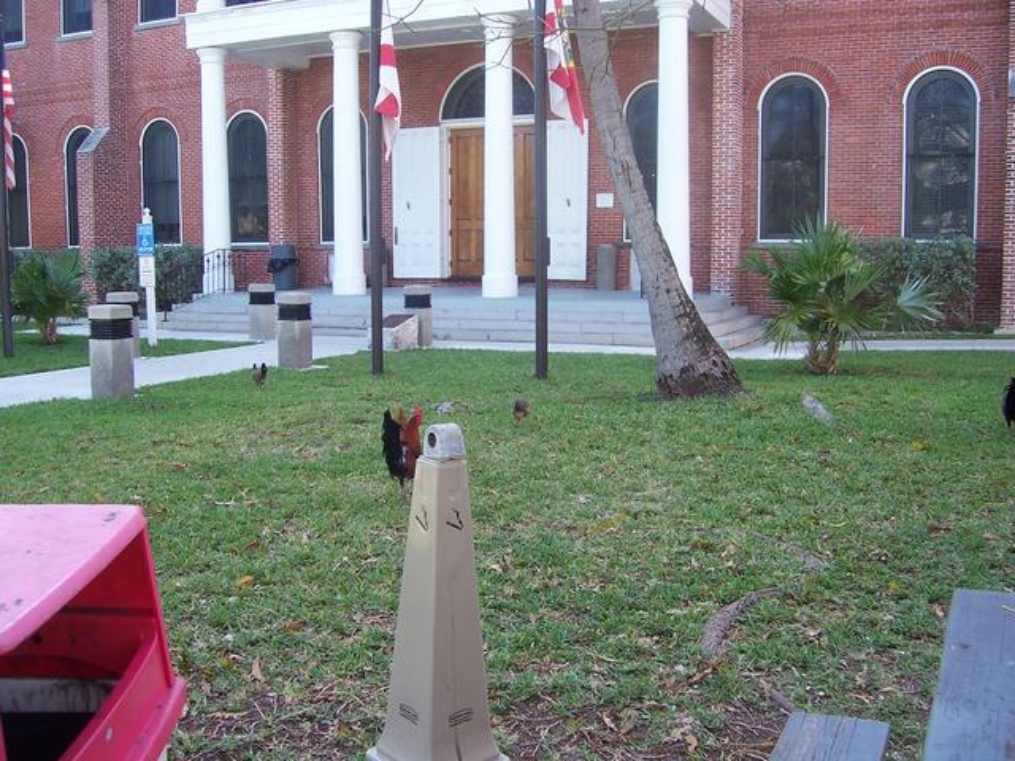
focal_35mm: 36
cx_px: 508
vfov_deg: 39.7
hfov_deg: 51.4
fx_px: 1056
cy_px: 380
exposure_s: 1/125
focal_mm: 6
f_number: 3
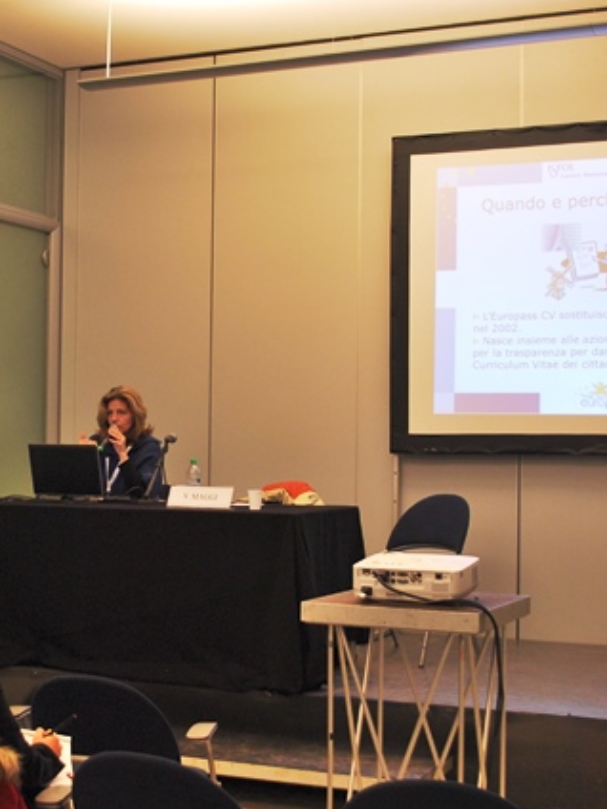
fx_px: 1426
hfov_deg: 24.0
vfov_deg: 31.7
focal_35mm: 61
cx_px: 223
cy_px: 404
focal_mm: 28
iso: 400
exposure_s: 1/50
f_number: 4.5
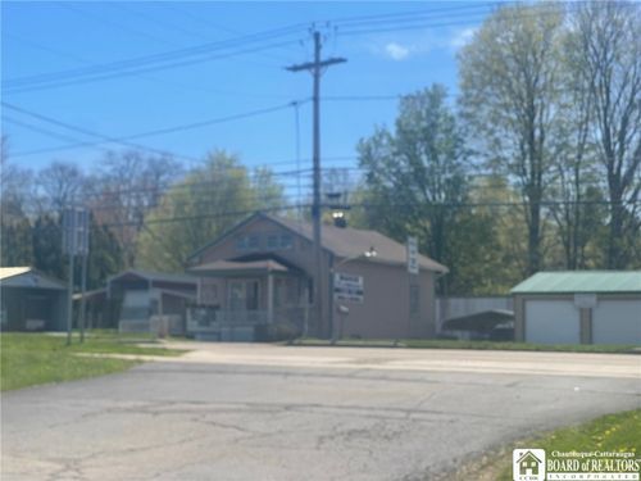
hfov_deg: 30.3
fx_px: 1185
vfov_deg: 22.9
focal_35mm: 64
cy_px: 240
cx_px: 320
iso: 20
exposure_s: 1/1085
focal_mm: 7.5
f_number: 2.2
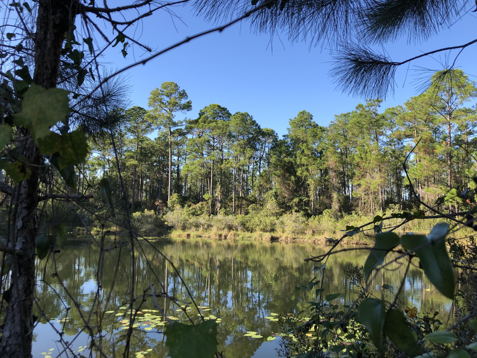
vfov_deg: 49.7
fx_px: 386
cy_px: 179
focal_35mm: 28
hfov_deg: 63.4
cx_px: 238
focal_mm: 3.99
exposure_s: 1/585
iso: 20
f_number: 1.8
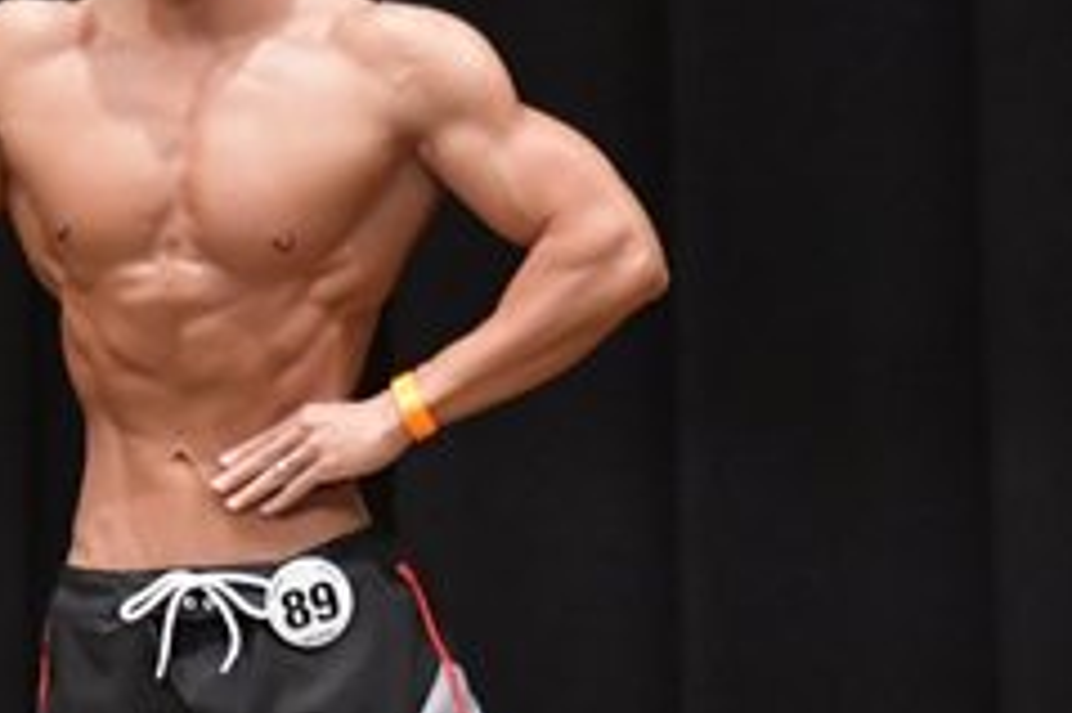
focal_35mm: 729
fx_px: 21692
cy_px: 722
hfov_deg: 2.8
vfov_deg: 1.9
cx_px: 182
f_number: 5.6
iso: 6400
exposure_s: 1/400
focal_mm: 150
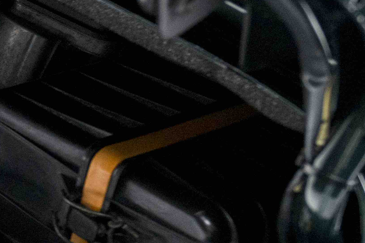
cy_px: 270
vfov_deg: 7.6
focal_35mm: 179
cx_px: -565
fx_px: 1815
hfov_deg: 9.8
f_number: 4
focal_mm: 35
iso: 800
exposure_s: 1/20
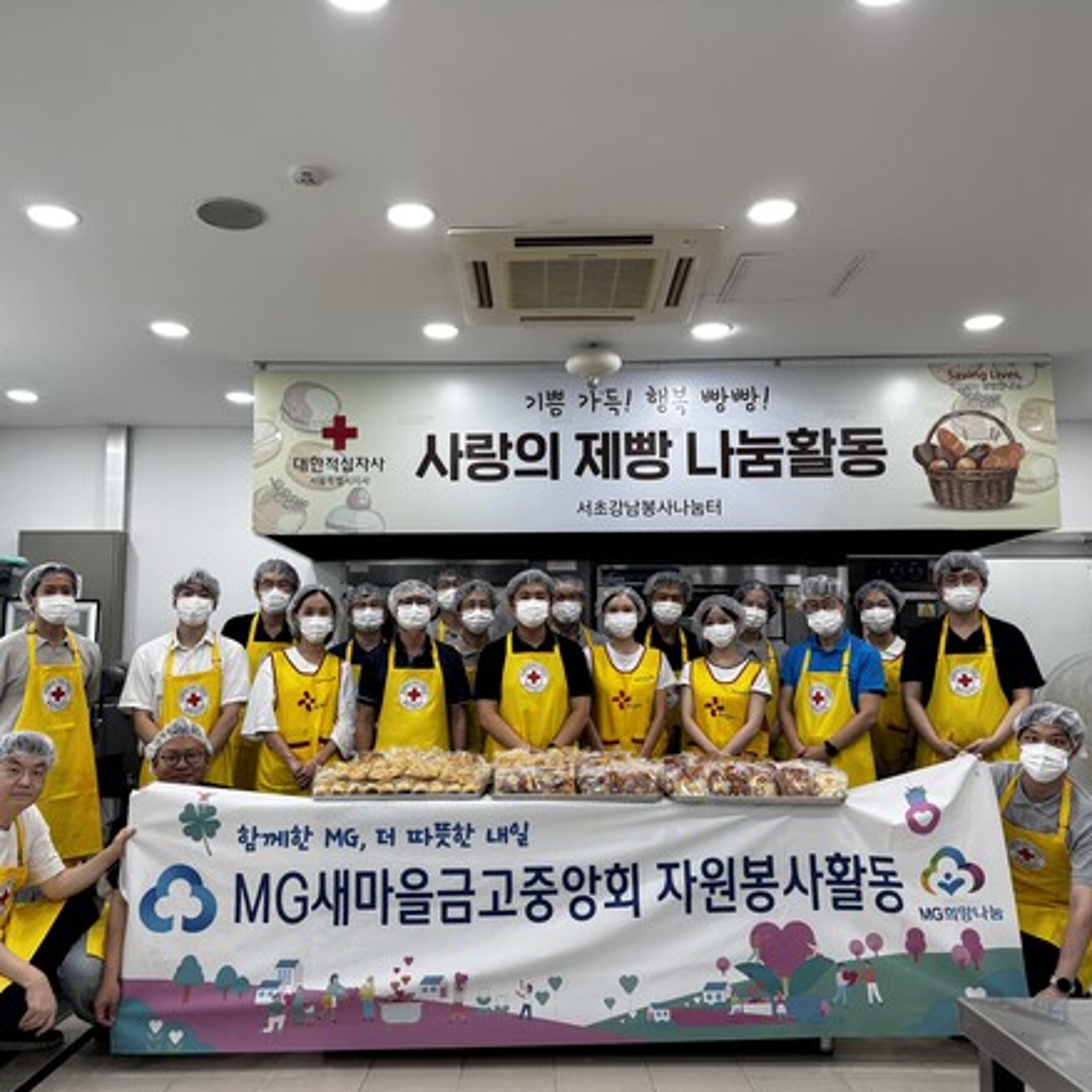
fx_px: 1035
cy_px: 555
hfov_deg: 55.6
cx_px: 507
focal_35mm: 29
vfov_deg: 55.6
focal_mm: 6.76
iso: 80
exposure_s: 1/124
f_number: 1.78
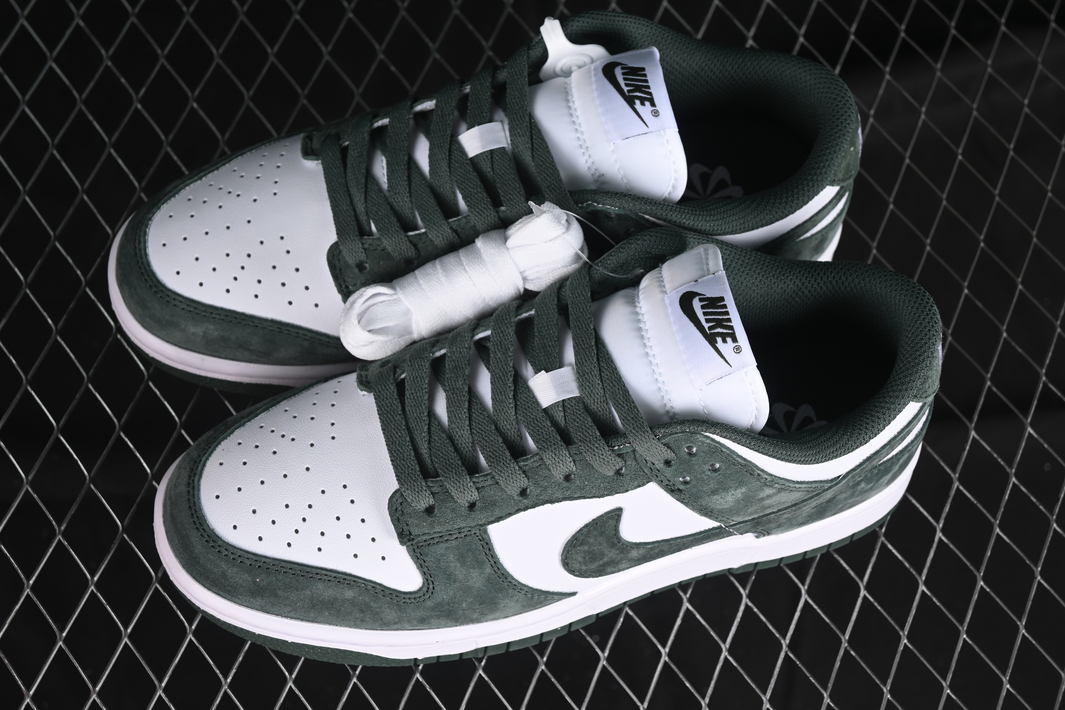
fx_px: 2219
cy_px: 355
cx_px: 532
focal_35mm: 75
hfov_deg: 27.0
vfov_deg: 18.2
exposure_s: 1/60
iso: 160
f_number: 6.3
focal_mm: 50
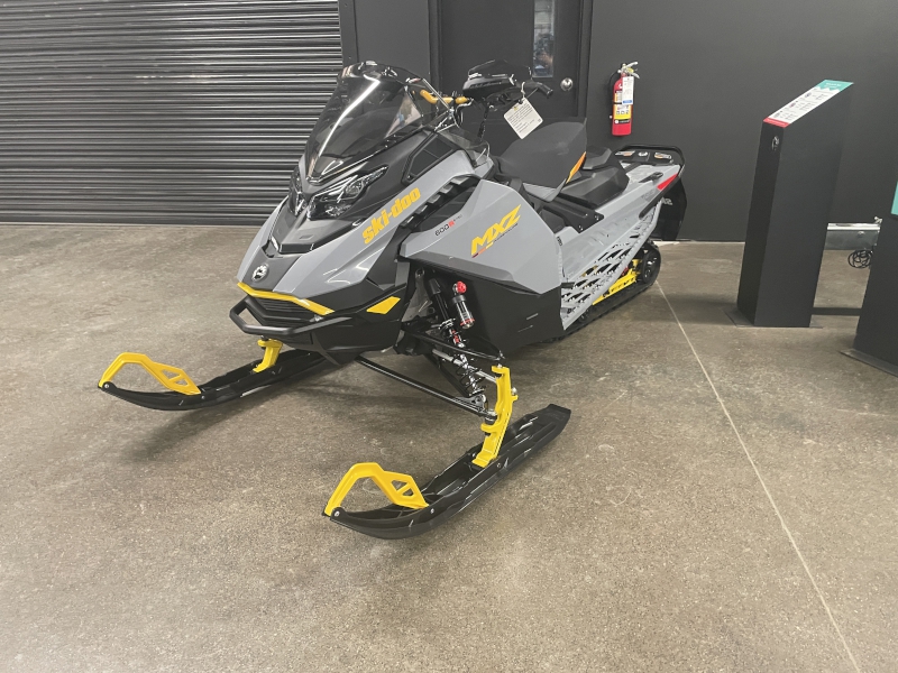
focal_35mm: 26
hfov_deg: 67.3
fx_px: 674
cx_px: 449
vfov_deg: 53.1
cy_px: 336
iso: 500
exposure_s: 1/60
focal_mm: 4.2
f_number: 1.6
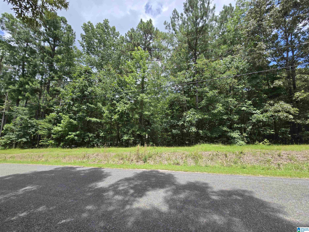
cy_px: 116
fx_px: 116
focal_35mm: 13
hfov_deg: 106.2
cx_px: 154
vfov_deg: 89.9
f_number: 2.2
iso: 50
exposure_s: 1/1476
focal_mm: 2.2
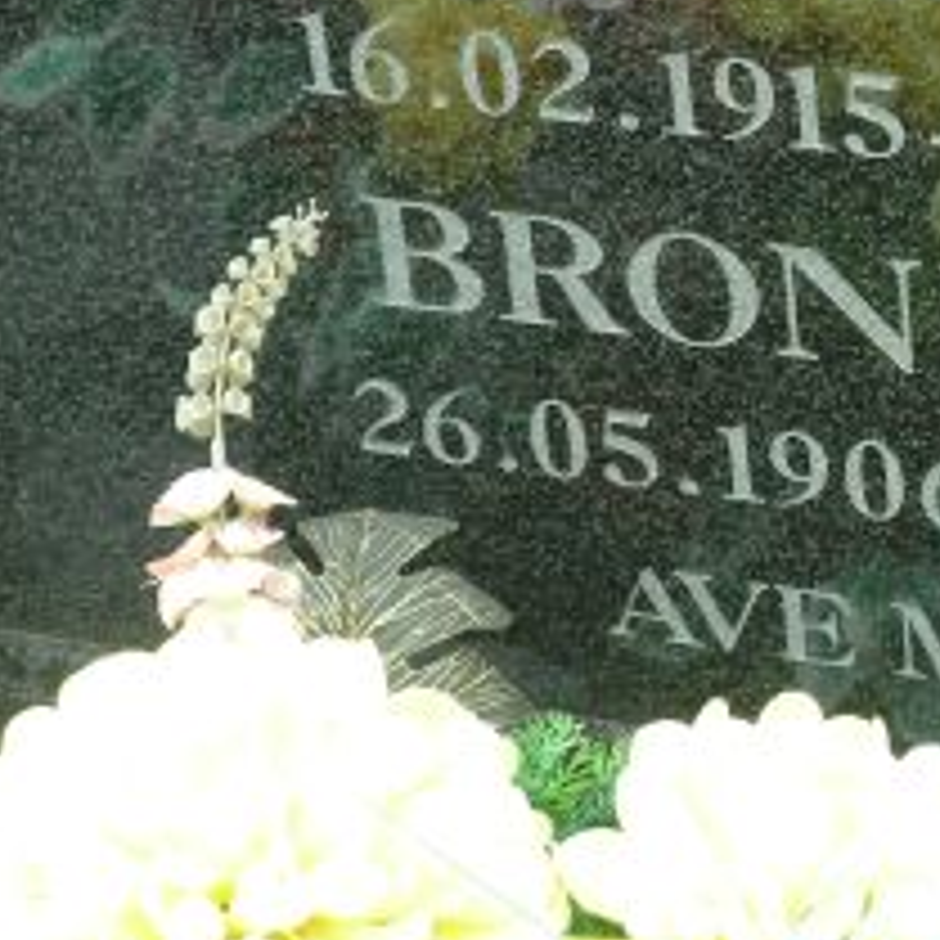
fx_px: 4916
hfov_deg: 10.8
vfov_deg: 10.8
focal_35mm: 160
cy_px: 0
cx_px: 962
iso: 80
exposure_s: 1/50
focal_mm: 9.7
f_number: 3.9
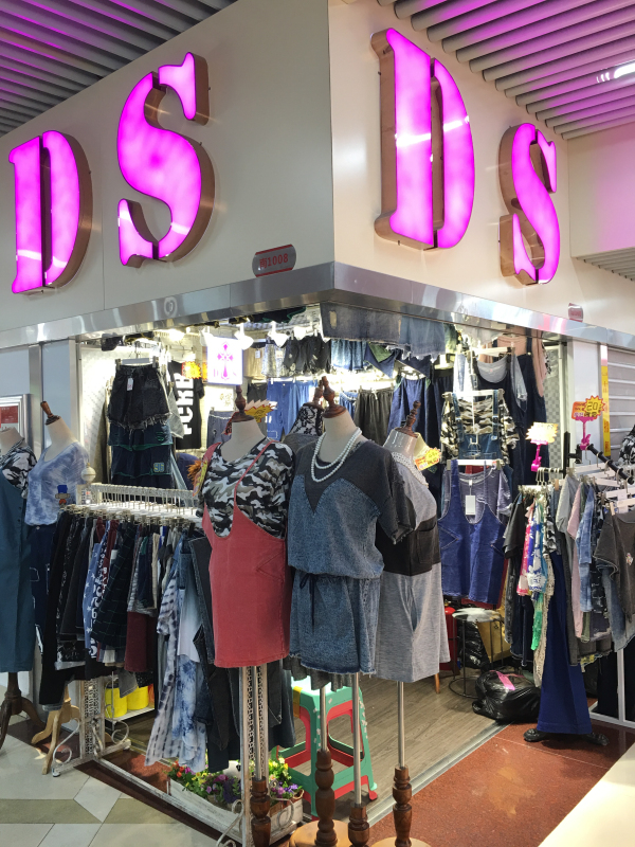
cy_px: 424
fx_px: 709
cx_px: 318
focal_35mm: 29
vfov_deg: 61.7
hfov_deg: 48.2
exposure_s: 1/17
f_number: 2.2
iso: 32
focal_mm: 4.15
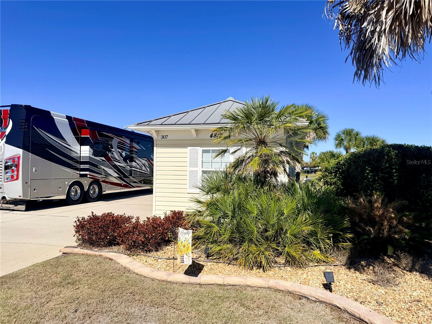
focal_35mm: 24
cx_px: 216
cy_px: 162
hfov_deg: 71.6
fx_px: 300
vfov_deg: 56.8
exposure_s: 1/8130
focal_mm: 6.76
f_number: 1.78
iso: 80
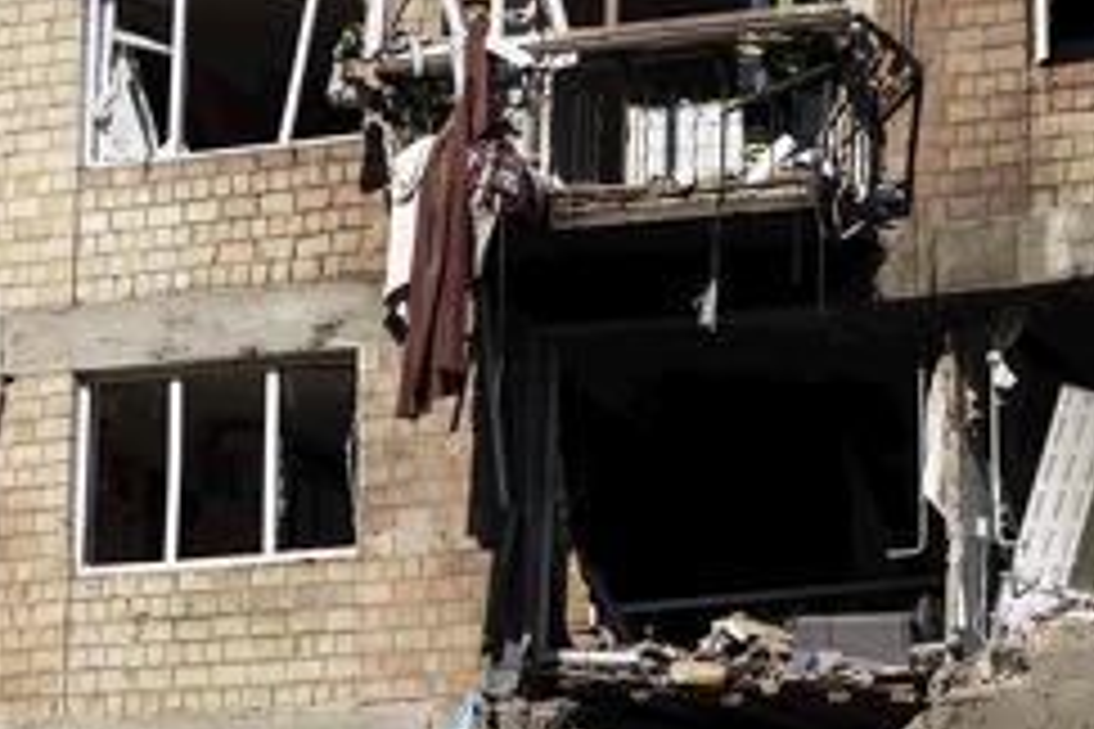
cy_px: 326
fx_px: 5014
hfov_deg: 12.4
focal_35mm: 165
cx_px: 468
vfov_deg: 8.3
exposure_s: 1/3200
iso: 125
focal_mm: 55
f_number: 3.5
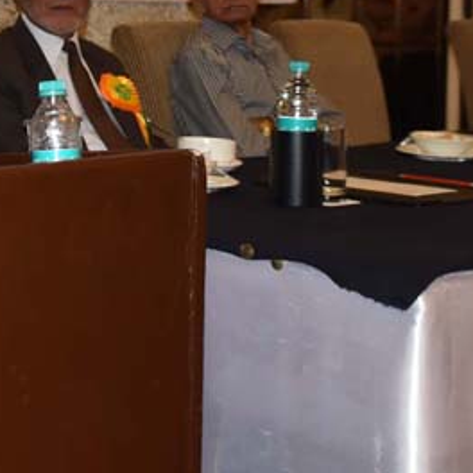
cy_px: -2
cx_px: 2
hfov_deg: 17.3
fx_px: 1515
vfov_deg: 17.3
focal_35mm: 98
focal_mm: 38
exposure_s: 1/60
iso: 1250
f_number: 5.6
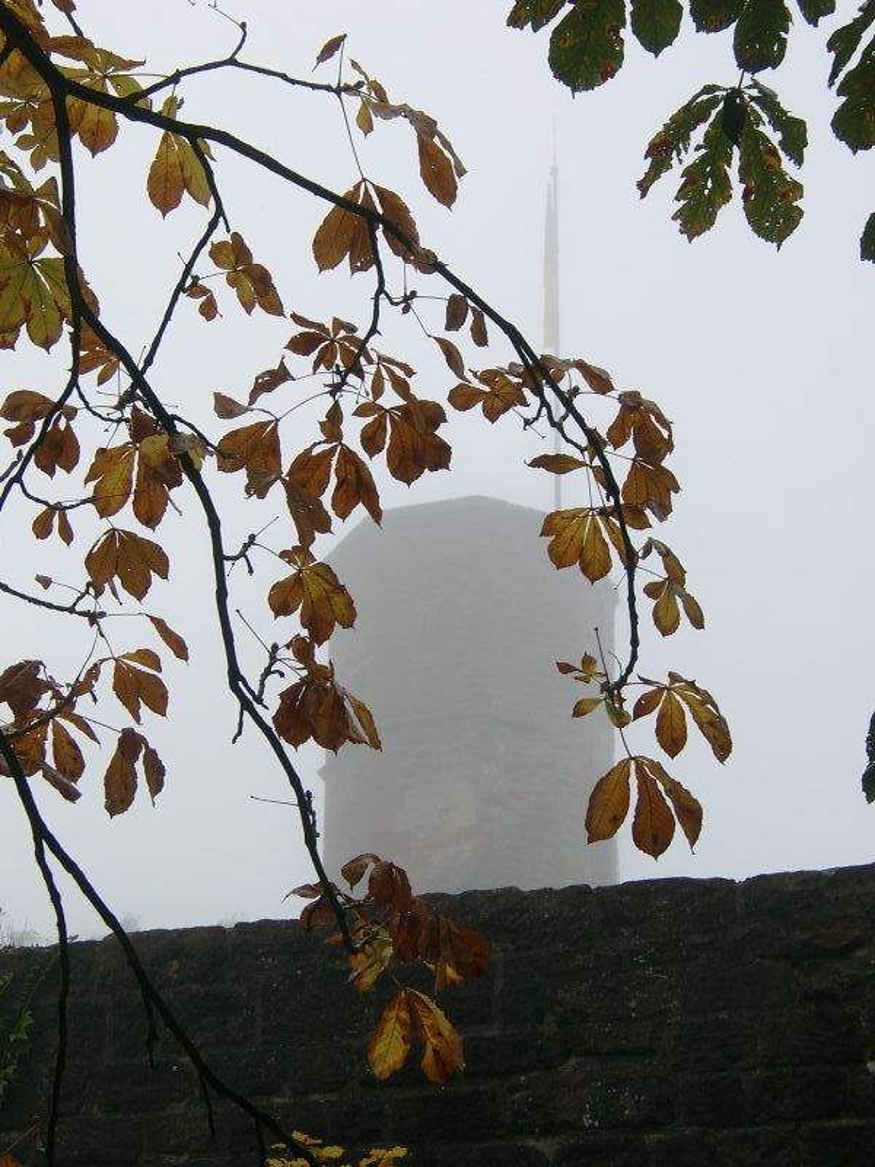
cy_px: 584
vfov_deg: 19.6
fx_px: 3370
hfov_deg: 14.8
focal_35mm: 100
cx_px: 438
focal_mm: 20.74
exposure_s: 1/269
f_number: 4
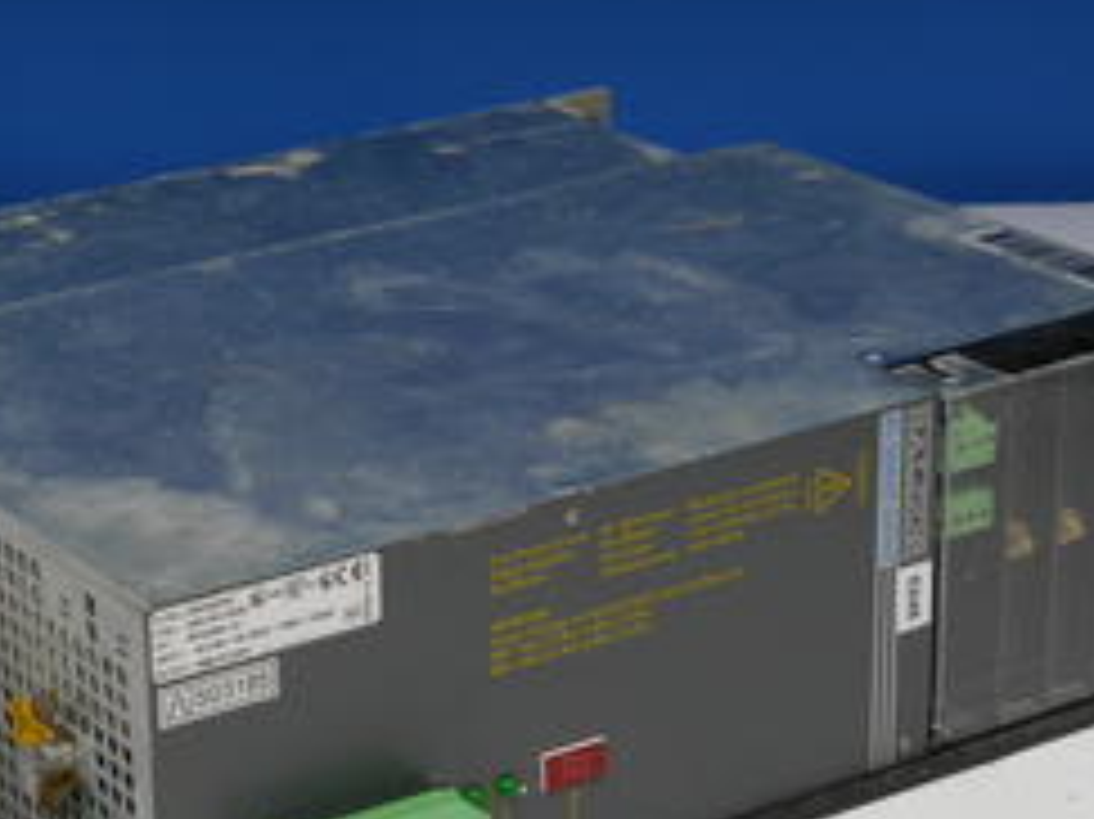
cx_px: 383
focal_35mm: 112
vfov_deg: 13.2
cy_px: 572
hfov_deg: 17.5
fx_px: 3538
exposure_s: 1/30
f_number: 7.1
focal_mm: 34
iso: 400
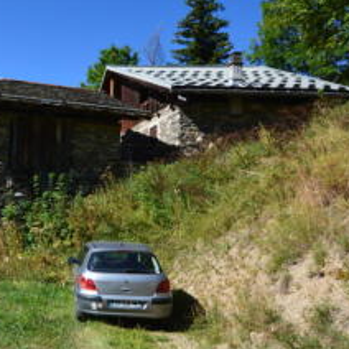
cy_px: 188
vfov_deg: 41.8
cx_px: -2
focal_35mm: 40
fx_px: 456
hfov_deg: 37.3
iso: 280
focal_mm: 14
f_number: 10
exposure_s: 1/250
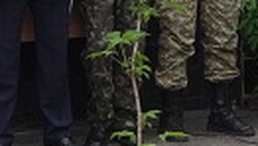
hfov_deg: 7.0
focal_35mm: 306
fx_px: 2096
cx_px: 118
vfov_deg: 4.0
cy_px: -65
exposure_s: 1/3200
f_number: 2.8
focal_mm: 42.5
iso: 800
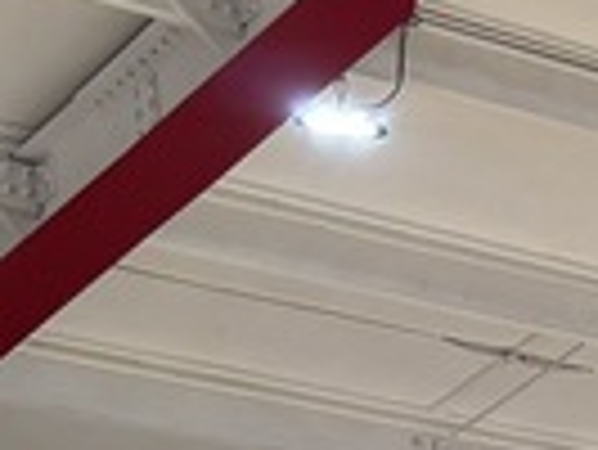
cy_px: 1098
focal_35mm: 200
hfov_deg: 7.6
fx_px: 3458
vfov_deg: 7.0
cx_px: 2190
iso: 100
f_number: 1.6
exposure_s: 1/60
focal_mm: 5.96
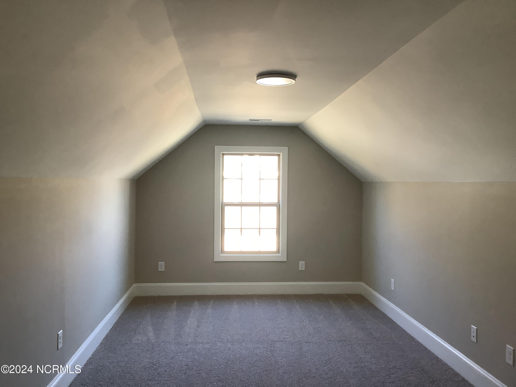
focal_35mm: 31
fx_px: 462
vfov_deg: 45.4
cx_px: 258
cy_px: 194
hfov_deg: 58.4
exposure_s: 1/50
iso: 100
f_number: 2.4
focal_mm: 3.3
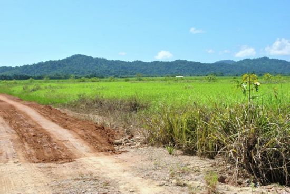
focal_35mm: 48
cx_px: 145
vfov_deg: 28.1
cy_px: 97
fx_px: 387
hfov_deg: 41.1
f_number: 10
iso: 140
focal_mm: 32
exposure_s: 1/250
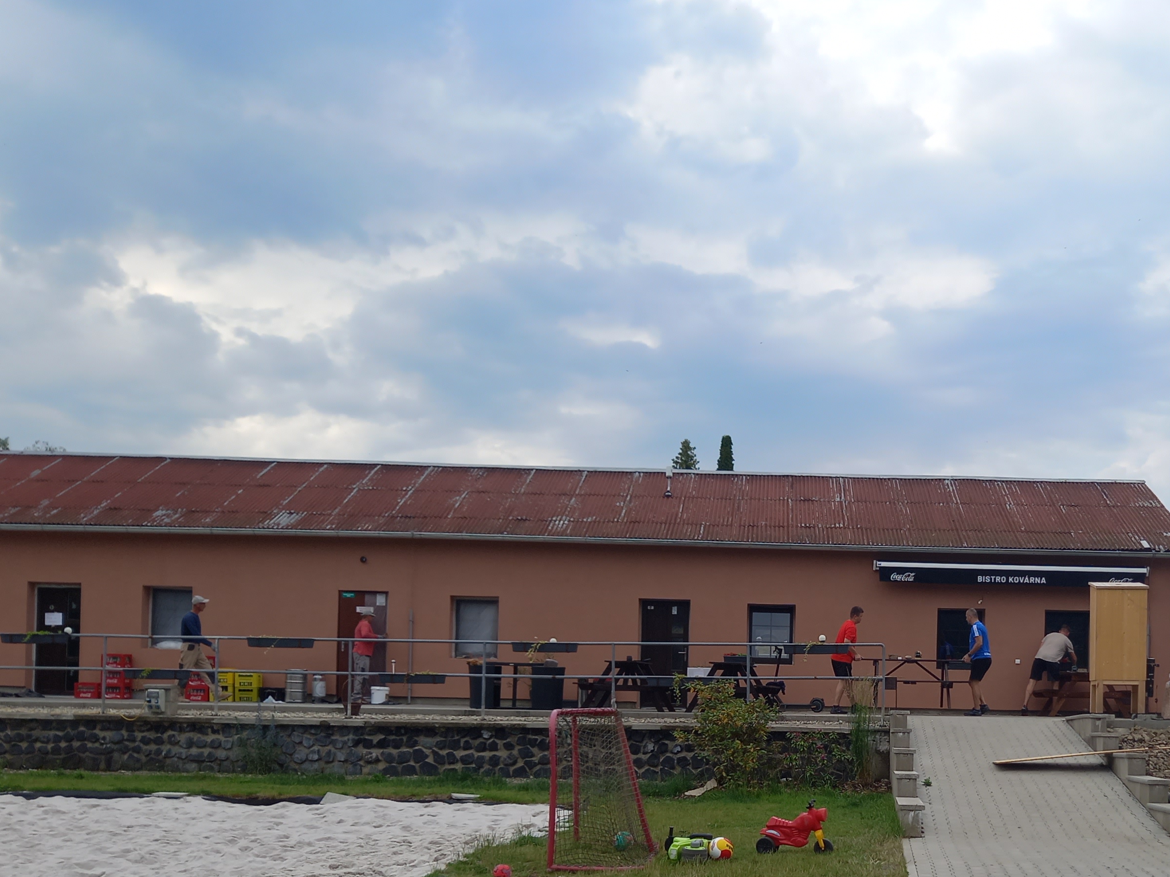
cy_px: 699
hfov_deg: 43.9
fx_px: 1420
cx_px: 815
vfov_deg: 33.4
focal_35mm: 42
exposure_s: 1/633
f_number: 2
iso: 25
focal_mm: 4.6
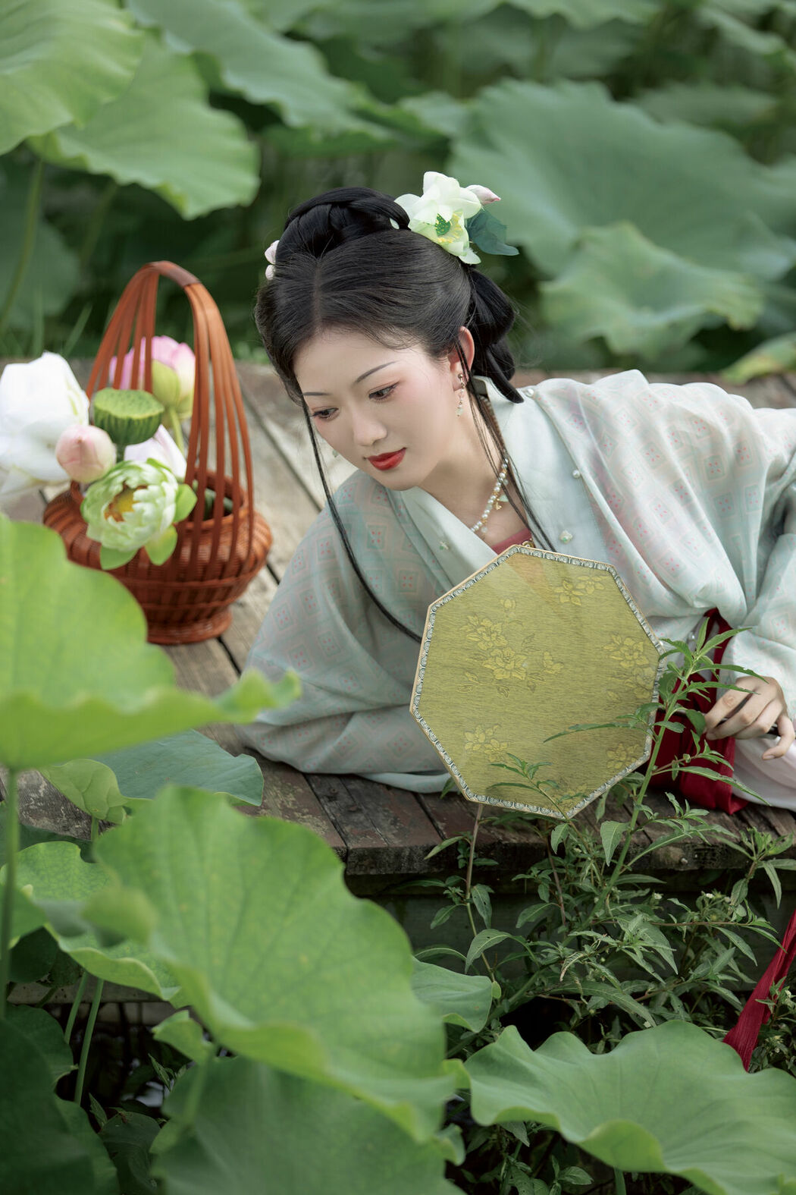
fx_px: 4046
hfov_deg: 11.2
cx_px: 398
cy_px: 598
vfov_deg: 16.8
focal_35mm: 122
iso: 100
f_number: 2.8
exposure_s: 1/800
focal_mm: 123
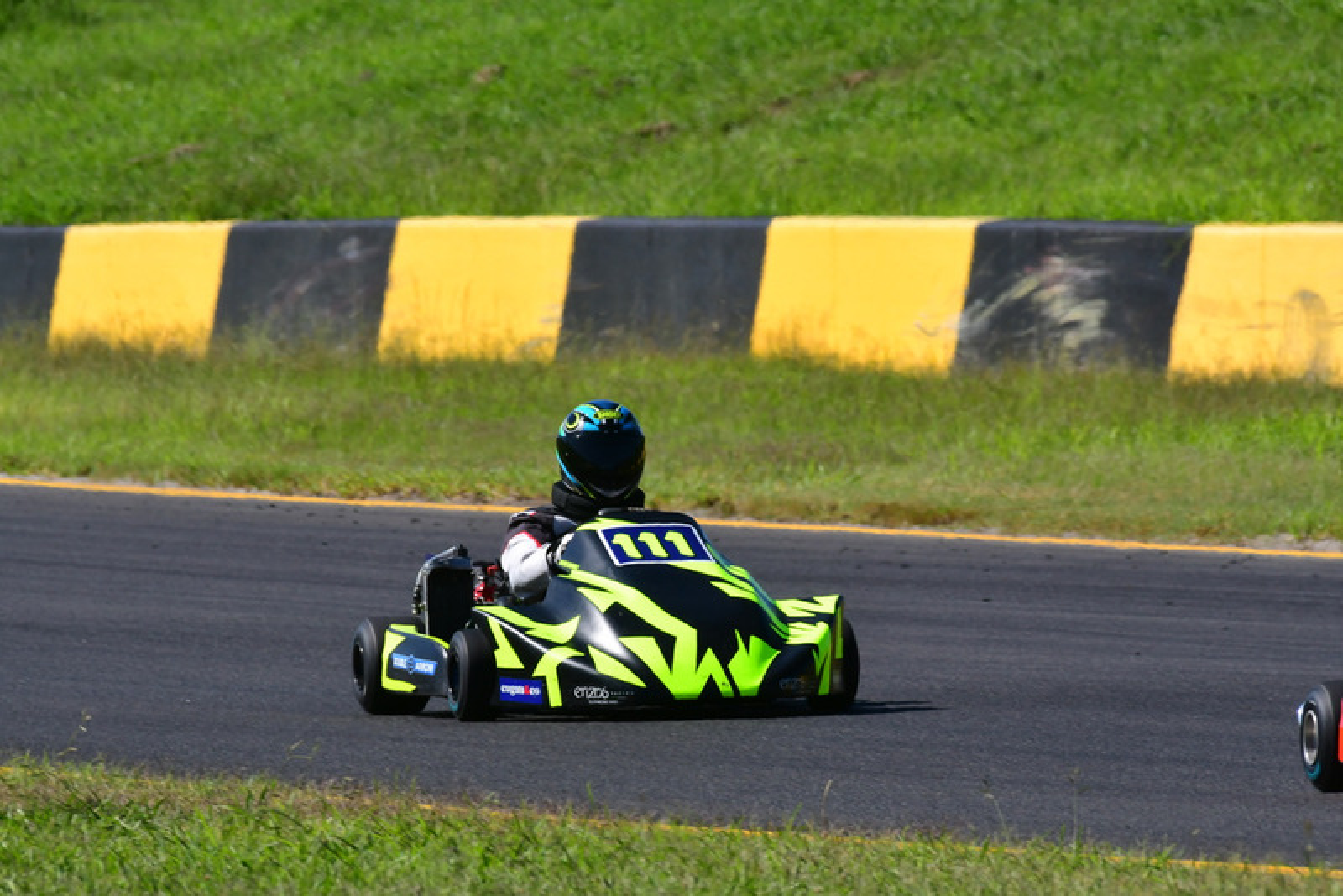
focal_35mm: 750
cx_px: 672
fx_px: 27988
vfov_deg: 1.8
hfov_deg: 2.7
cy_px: 448
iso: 500
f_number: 13
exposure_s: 1/640
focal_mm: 500
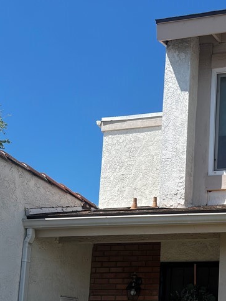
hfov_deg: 25.2
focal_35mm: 55
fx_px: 479
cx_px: 228
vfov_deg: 32.7
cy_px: 285
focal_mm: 5.7
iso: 50
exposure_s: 1/2994
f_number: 1.5
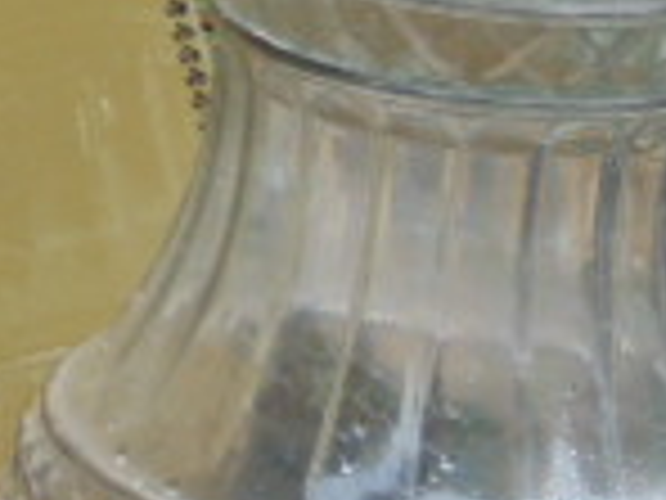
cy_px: 167
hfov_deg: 2.8
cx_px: -468
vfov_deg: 2.1
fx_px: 13641
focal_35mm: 709
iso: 160
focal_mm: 29.5
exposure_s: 1/200
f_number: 4
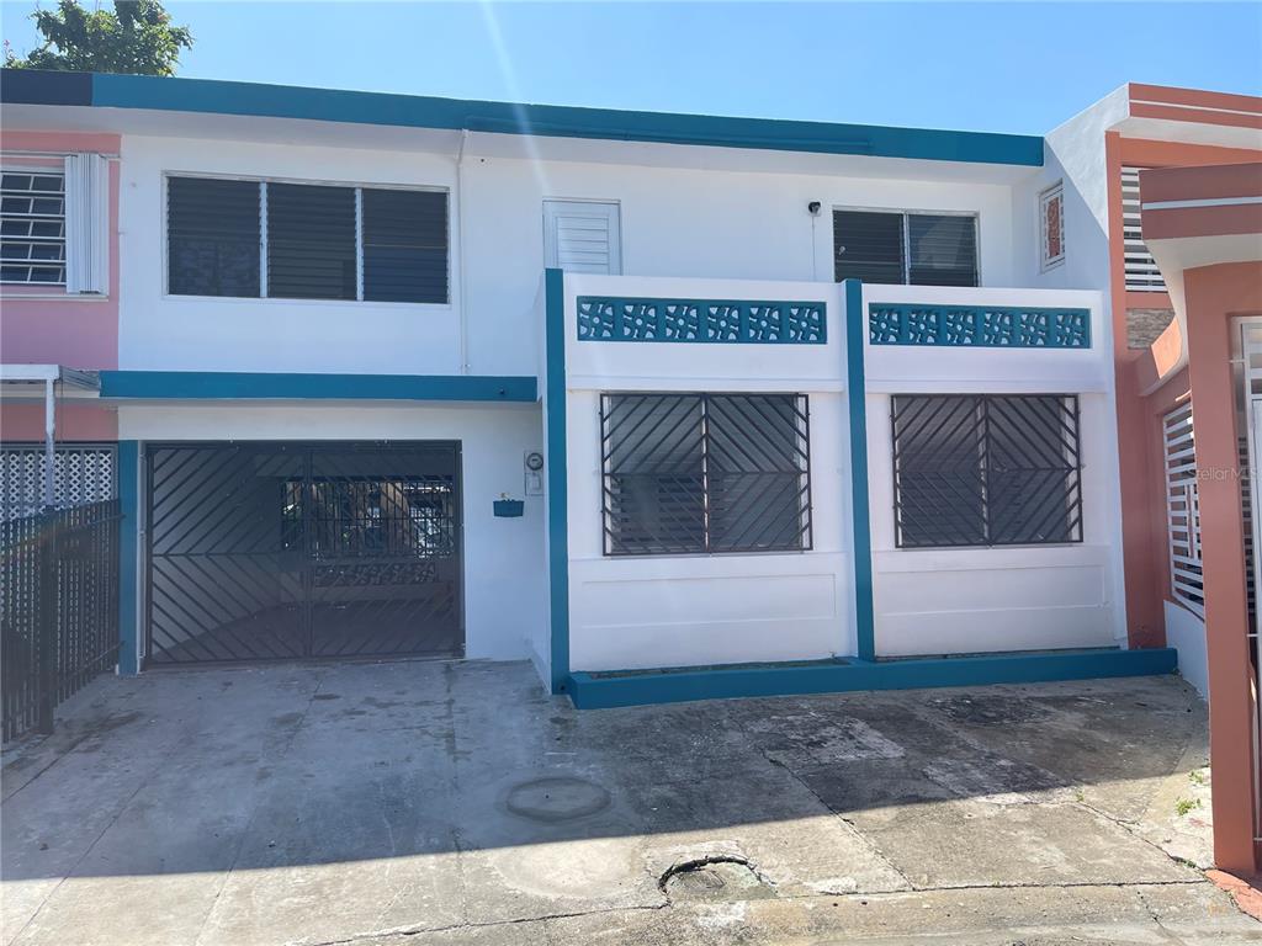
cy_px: 473
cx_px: 631
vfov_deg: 54.9
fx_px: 911
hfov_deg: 69.4
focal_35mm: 25
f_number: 1.6
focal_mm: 5.1
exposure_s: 1/2488
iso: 32
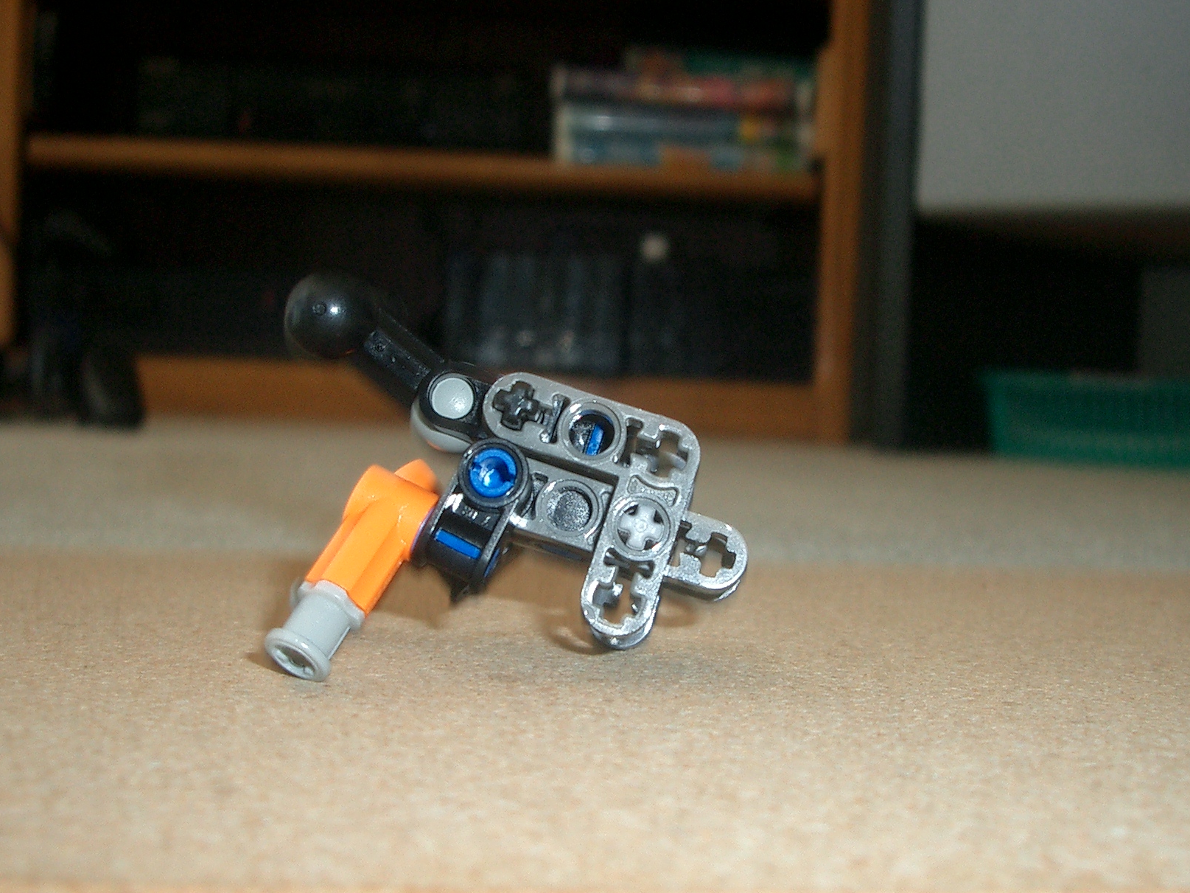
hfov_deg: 36.8
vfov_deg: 27.9
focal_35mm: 52
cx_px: 573
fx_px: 1787
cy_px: 565
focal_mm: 6.8
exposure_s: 1/40
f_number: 2.8
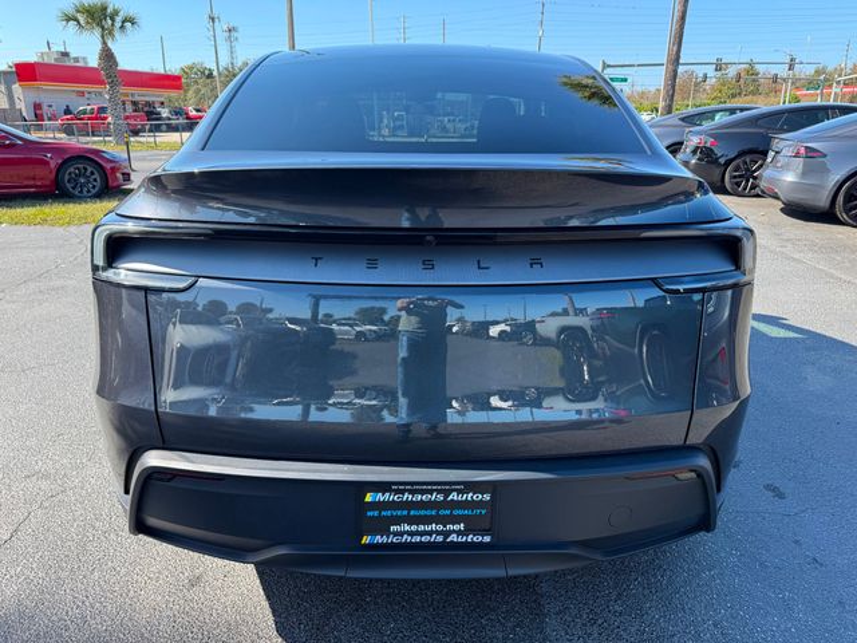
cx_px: 428
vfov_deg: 56.8
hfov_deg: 71.6
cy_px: 322
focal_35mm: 24
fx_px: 594
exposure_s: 1/788
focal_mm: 6.76
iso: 80
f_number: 1.78
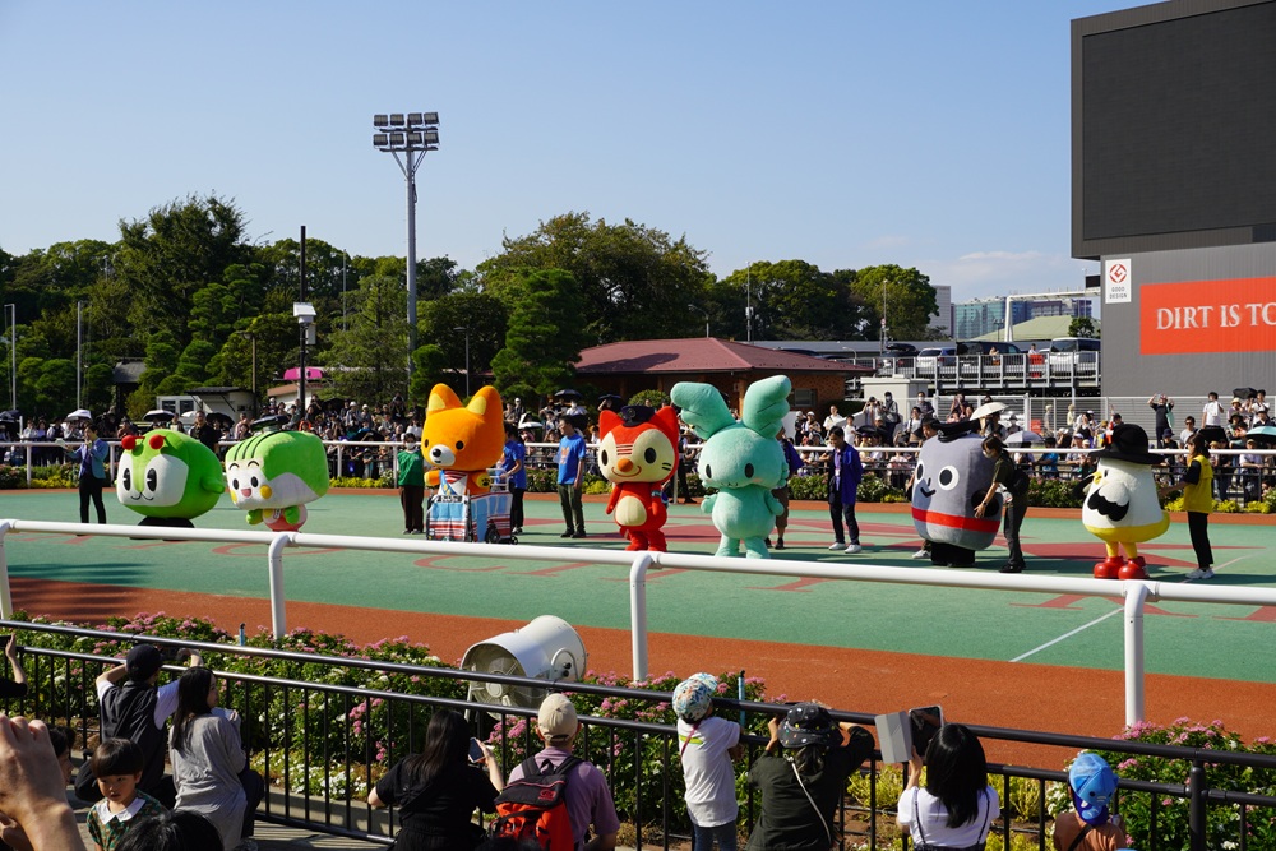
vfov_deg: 29.9
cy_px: 426
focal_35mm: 45
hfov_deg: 43.6
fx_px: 1595
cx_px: 638
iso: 100
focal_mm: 30
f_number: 11
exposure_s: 1/200
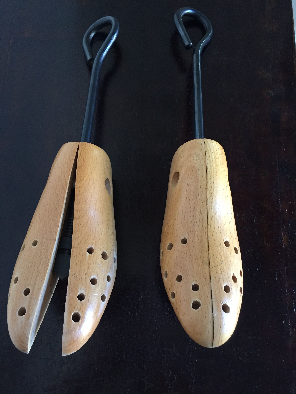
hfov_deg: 48.2
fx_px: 331
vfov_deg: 61.7
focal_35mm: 29
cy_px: 197
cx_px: 148
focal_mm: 4.15
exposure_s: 1/33
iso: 250
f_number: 2.2
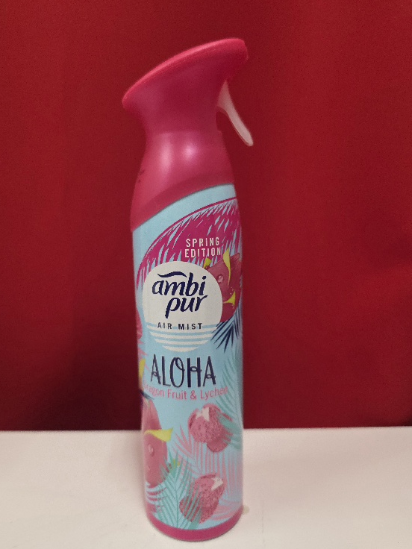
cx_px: 189
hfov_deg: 54.8
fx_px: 397
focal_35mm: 25
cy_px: 267
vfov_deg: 69.4
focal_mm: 6.3
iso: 500
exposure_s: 1/101
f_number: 1.7
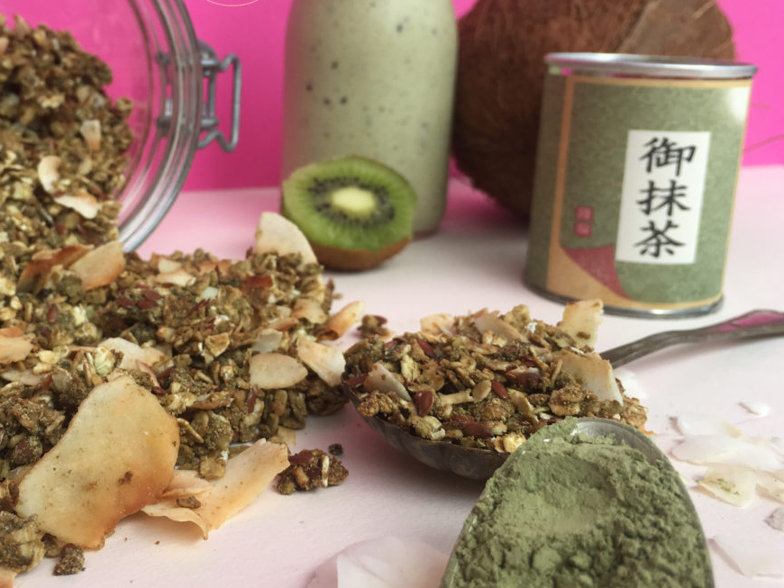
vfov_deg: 36.7
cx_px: 284
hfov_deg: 47.3
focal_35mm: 39
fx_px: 884
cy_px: 231
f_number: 2.2
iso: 25
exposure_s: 1/232
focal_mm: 4.15
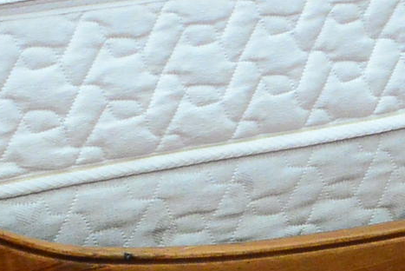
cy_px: 37
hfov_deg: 9.9
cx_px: 336
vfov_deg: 6.7
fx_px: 2319
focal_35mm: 206
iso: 6400
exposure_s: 1/125
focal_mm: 32
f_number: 7.1
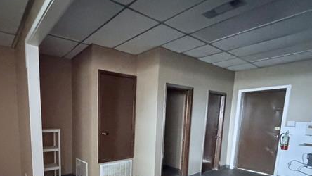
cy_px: 141
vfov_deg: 48.6
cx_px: 104
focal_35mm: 22
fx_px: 182
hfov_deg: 78.5
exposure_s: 1/30
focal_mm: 2.22
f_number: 2.2
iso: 3200
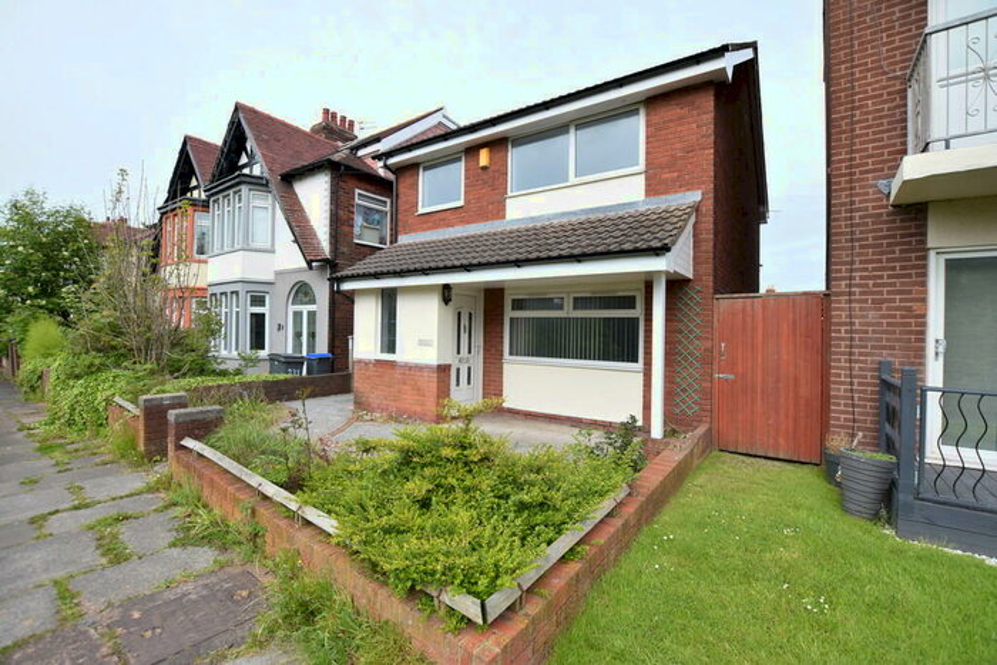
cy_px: 332
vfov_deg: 77.4
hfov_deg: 100.4
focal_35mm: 15
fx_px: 415
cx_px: 498
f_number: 5
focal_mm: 10
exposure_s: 1/200
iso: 100
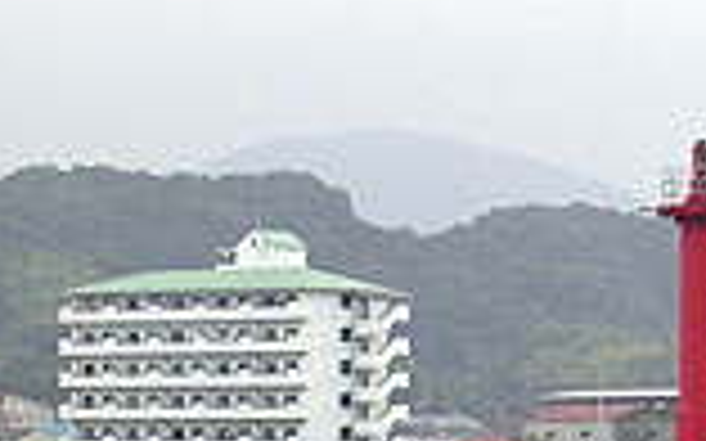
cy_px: 572
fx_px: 5135
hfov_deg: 7.9
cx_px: 472
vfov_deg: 4.9
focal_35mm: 267
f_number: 4.8
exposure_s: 1/82.4
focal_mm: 16.7
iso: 100
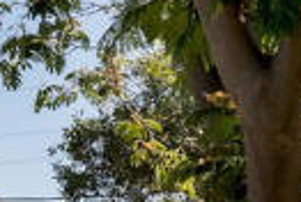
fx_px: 1240
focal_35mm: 148
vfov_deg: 9.0
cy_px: 329
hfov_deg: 9.2
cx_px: 1034
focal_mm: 19
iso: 64
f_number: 10
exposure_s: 1/160
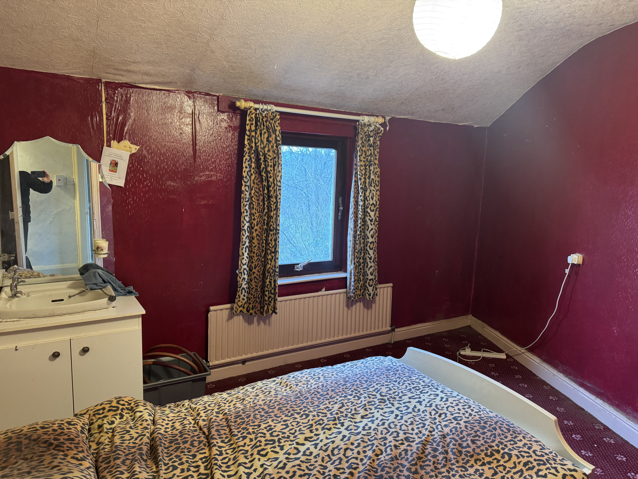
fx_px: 442
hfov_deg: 71.6
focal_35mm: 24
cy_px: 240
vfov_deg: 56.8
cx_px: 319
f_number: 1.78
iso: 500
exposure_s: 1/50
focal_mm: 6.76
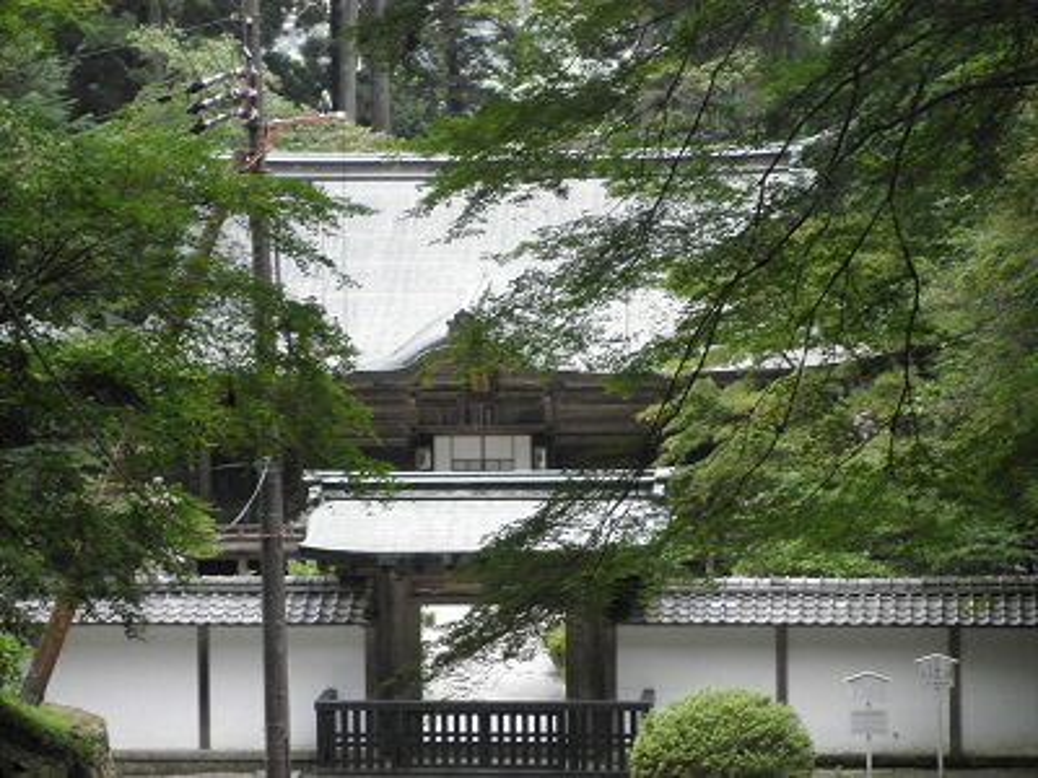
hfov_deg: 18.2
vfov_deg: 13.7
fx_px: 3239
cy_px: 389
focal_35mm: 108
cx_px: 519
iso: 320
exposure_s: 1/125
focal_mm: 19.6
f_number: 5.9
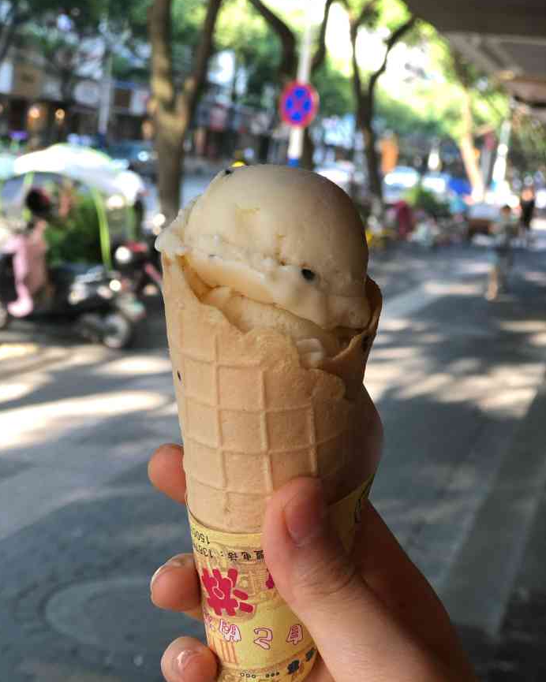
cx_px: 271
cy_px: 362
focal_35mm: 60
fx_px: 1212
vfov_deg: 31.4
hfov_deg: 25.4
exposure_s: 1/33
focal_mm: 6.6
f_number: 2.8
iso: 25
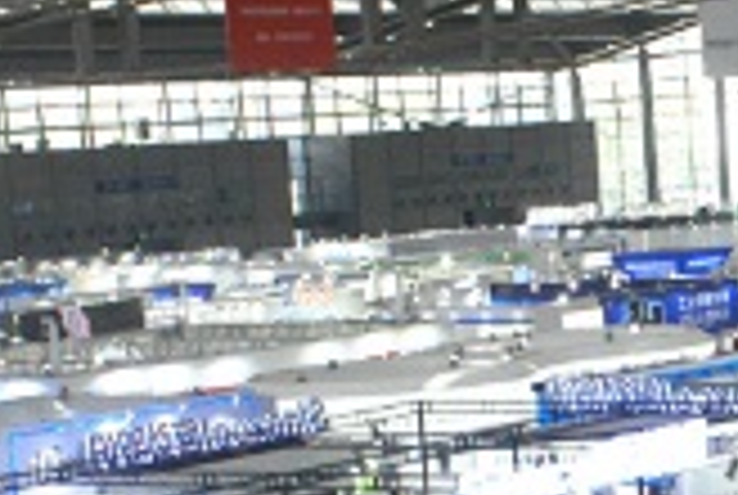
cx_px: 873
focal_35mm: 128
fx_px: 2629
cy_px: 554
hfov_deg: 15.4
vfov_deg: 10.6
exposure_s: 1/125
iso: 800
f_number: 5.6
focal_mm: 28
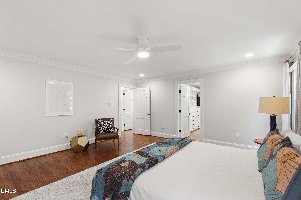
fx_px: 125
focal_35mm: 15
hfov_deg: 100.4
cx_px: 150
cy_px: 100
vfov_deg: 77.3
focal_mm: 10
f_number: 8
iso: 100
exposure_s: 1/1.67
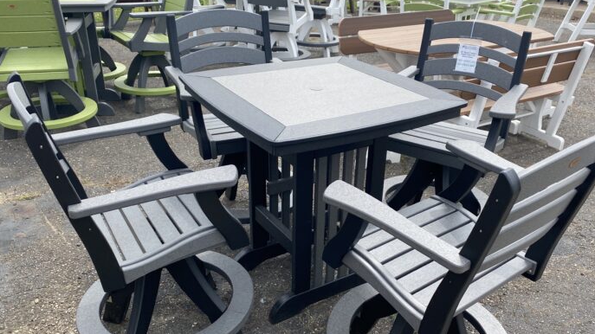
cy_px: 195
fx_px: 521
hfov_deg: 59.4
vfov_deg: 35.5
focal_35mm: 33
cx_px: 318
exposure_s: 1/1193
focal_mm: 4.25
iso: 32
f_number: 1.8
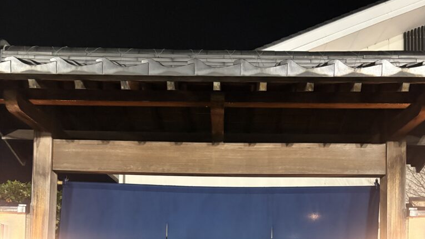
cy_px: 255
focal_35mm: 38
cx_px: 213
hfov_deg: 52.8
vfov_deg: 28.6
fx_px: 428
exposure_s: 1/30
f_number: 1.6
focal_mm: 5.96
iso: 640
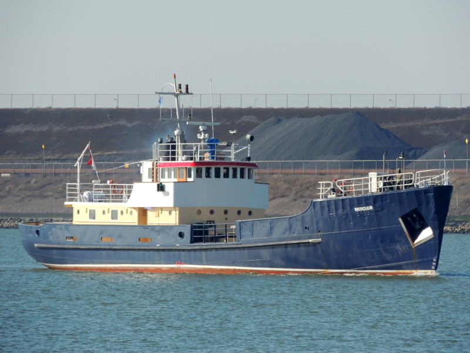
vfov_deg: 3.2
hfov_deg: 4.2
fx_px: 6381
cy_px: 176
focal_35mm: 470
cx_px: 235
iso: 140
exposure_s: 1/800
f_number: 4.9
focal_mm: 83.8
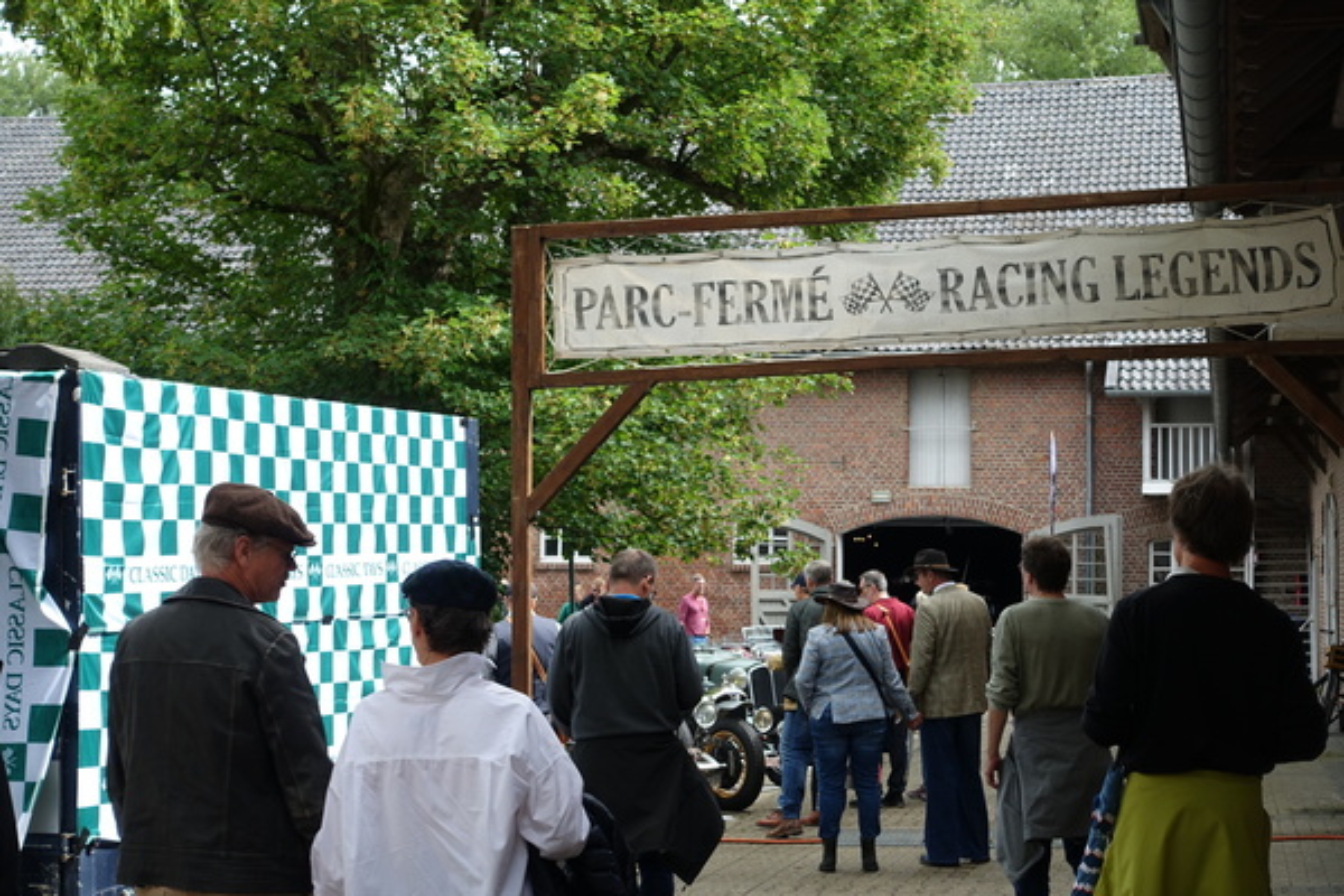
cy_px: 448
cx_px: 672
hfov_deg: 30.5
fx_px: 2464
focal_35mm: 66
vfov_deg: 20.6
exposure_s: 1/100
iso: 125
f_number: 5.6
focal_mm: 24.28
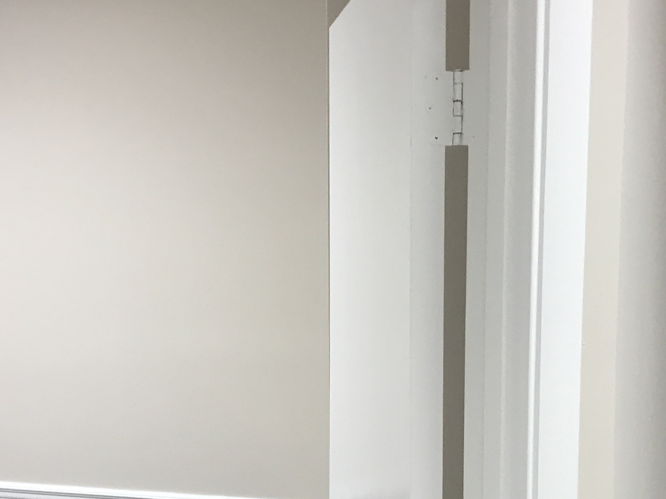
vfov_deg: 22.2
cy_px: 410
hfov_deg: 29.7
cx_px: 431
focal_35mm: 65
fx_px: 1251
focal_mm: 3.99
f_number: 1.8
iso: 25
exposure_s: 1/30
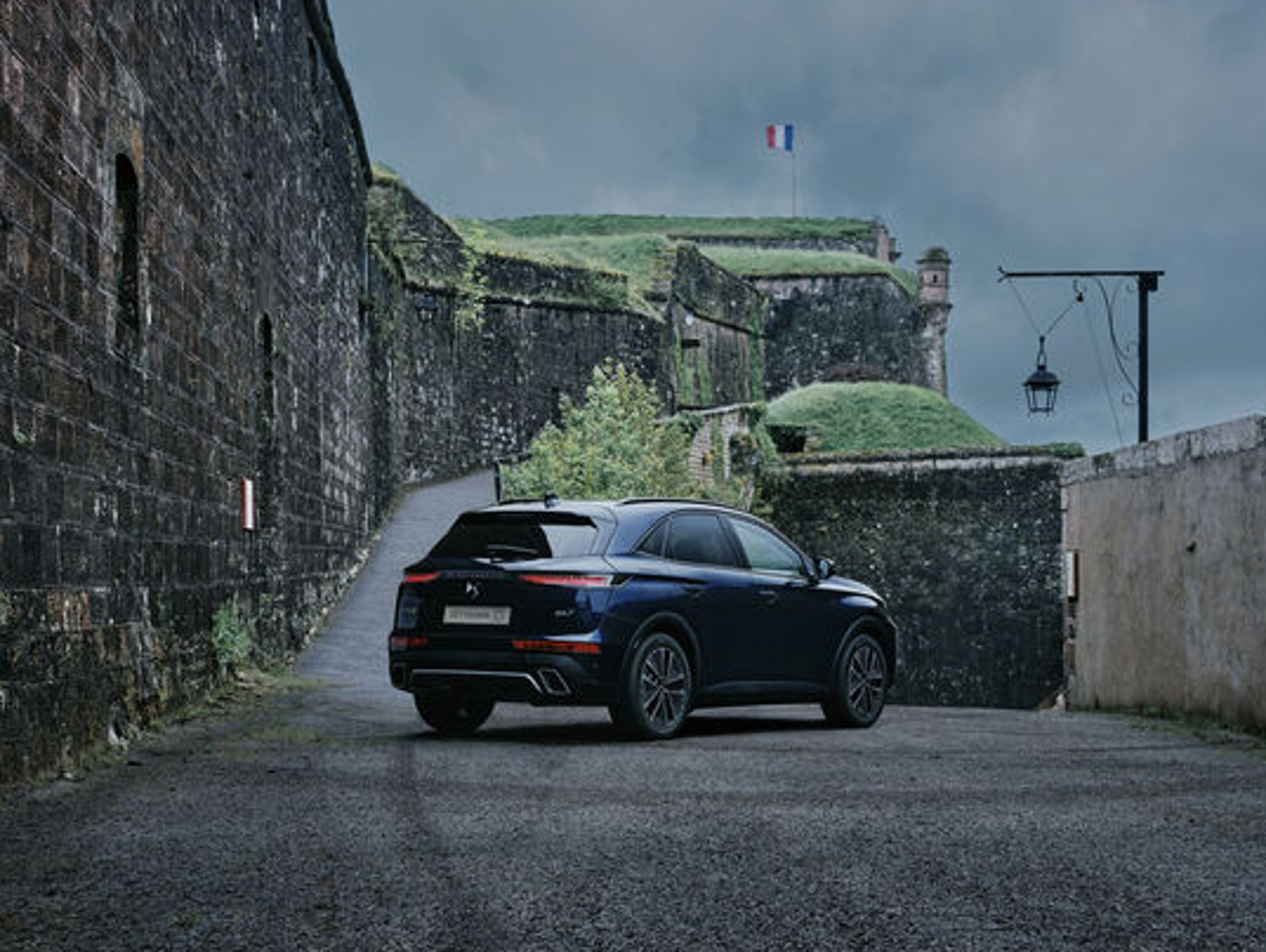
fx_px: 2343
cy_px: 471
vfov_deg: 23.0
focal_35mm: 64
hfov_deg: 30.2
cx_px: 641
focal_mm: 80
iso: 800
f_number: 6.4
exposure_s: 1/60
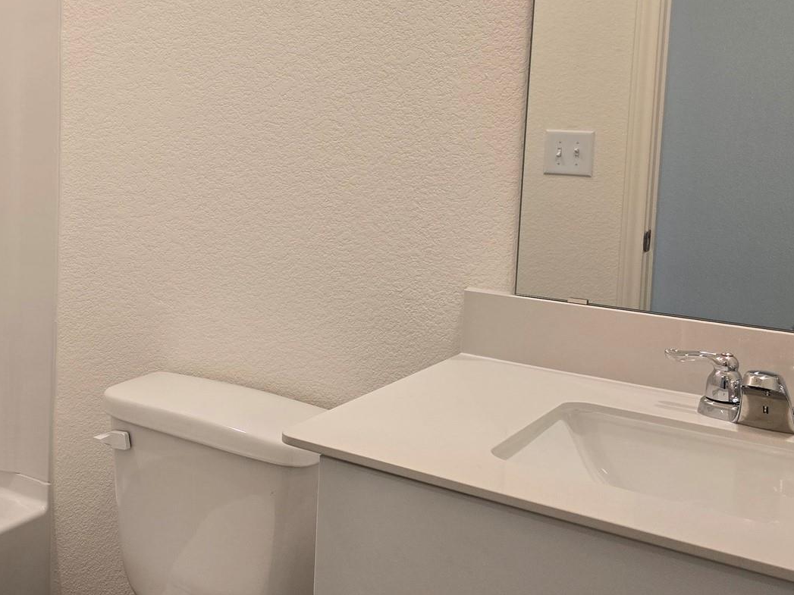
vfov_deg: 32.0
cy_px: 214
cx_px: 106
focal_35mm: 45
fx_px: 1032
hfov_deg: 39.6
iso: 125
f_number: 1.7
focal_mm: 6.3
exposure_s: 1/120
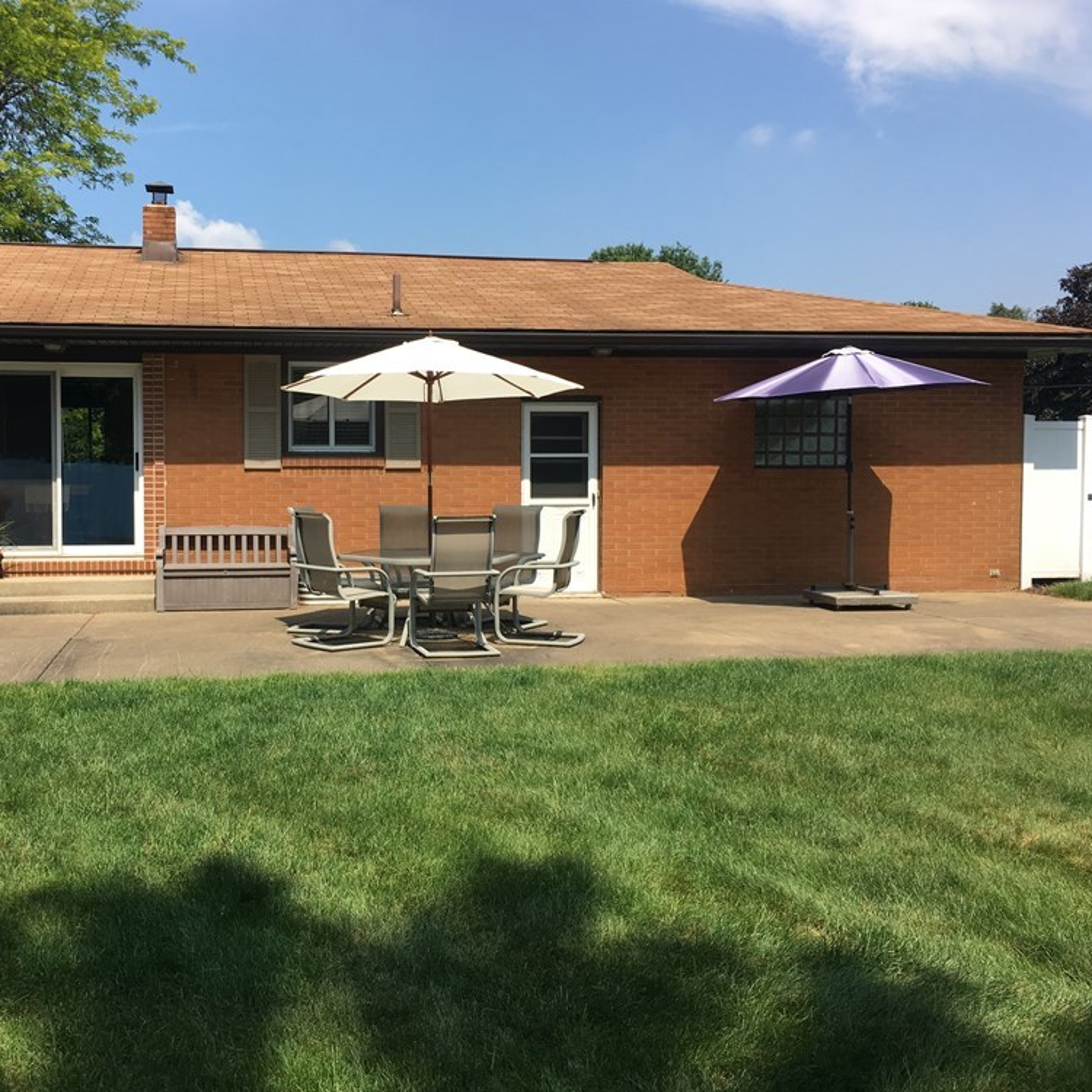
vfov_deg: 47.2
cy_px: 536
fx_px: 1249
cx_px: 387
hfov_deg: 46.7
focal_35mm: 35
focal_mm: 4.15
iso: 25
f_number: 2.2
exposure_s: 1/1241
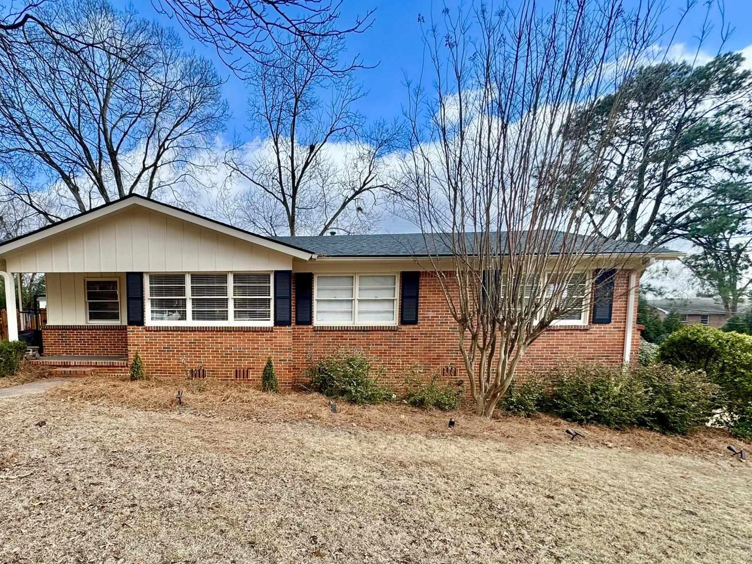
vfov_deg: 70.2
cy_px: 361
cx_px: 273
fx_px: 391
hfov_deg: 85.7
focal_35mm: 18
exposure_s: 1/375
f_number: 2.2
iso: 40
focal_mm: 2.22
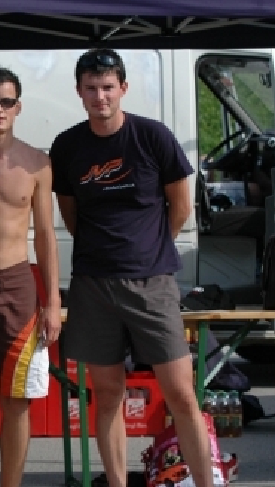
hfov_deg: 6.1
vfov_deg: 10.9
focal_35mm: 197
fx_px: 2549
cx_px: -95
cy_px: 255
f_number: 5
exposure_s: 1/800
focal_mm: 70
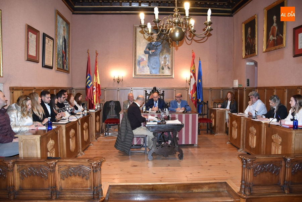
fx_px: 227
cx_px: 151
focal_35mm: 27
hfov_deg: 67.3
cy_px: 101
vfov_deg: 48.0
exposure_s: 1/60
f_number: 3.5
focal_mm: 18
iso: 1000
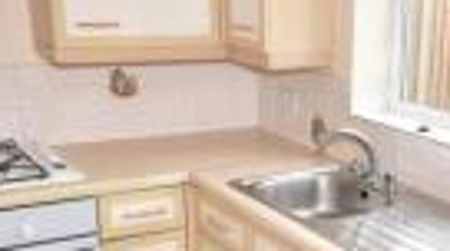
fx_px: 655
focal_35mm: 55
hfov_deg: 35.7
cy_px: 220
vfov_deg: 21.3
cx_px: 404
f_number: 4.8
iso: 320
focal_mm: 10
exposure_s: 1/60
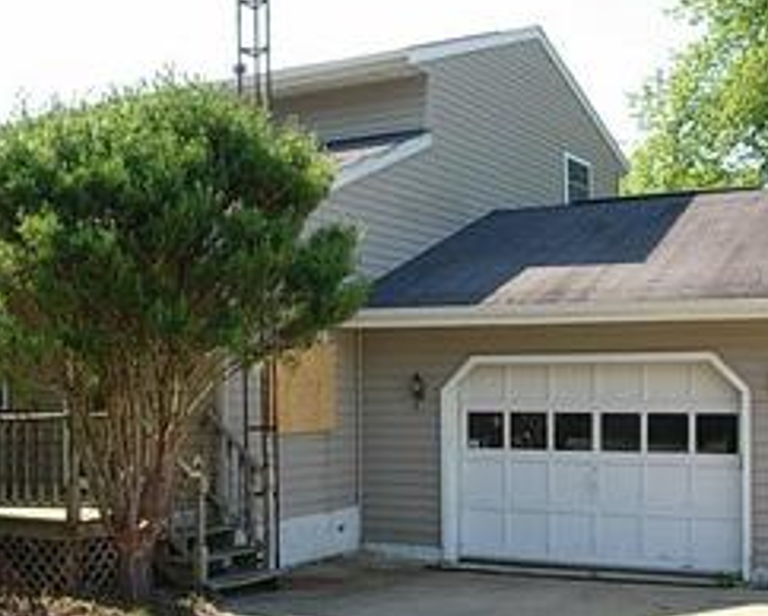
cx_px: 333
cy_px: 372
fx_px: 1206
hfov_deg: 35.3
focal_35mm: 53
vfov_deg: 28.6
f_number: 2.8
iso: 79
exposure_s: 1/592
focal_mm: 7.8
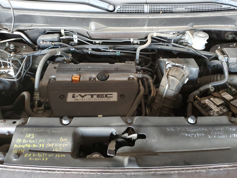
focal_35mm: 34
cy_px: 73
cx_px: 121
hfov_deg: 54.0
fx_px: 233
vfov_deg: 41.6
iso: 386
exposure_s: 1/60.2
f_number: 1.5
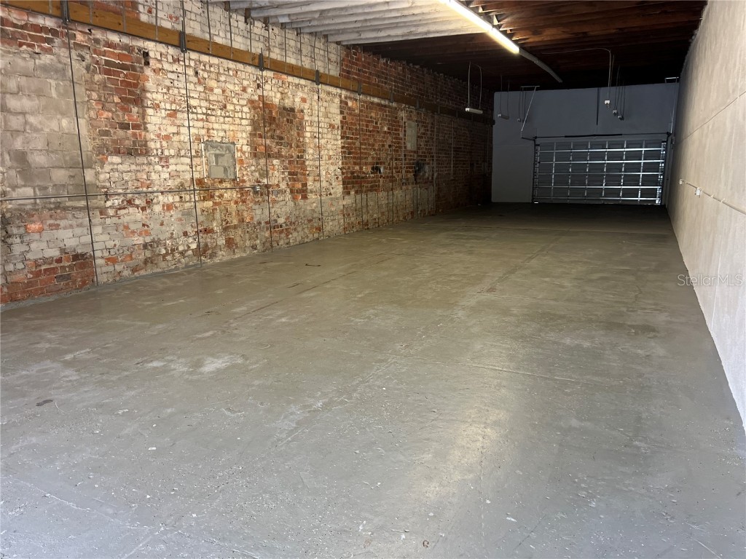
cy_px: 280
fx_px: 560
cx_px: 373
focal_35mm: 26
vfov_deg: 53.1
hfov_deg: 67.3
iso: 250
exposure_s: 1/60
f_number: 1.5
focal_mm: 5.7
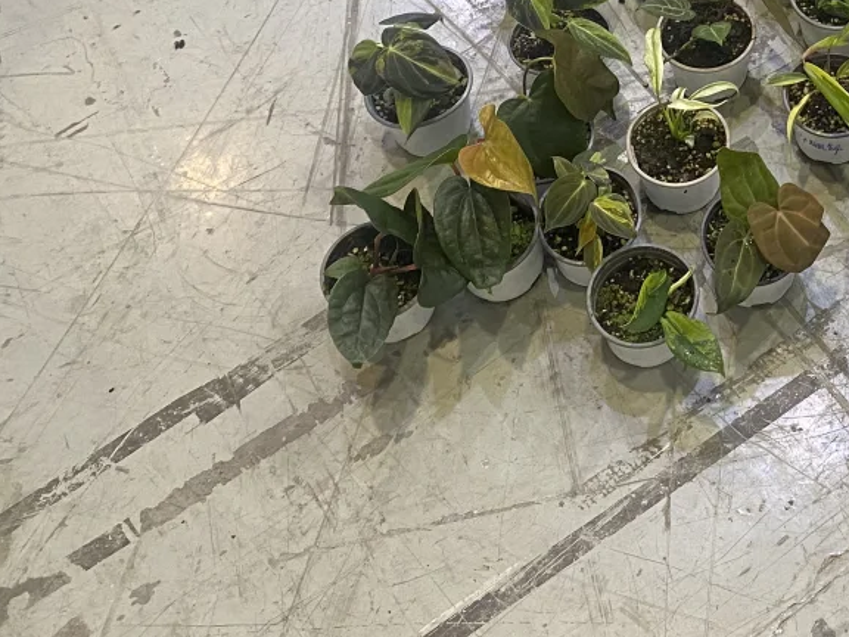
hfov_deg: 27.5
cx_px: 912
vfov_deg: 21.6
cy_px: -37
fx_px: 1594
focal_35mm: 65
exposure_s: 1/50
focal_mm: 4.25
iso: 80
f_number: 1.8
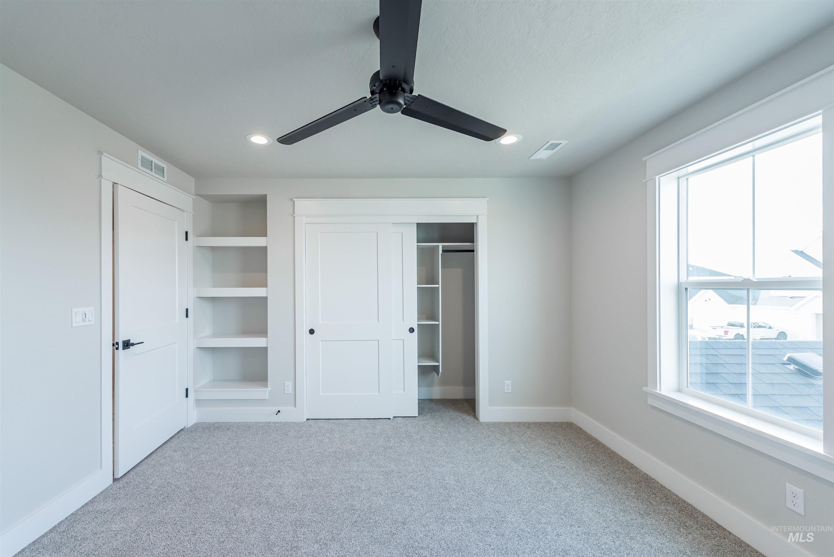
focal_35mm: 14
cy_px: 278
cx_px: 417
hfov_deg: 104.2
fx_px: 324
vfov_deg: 81.2
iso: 800
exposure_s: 1/125
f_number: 4.5
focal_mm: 14
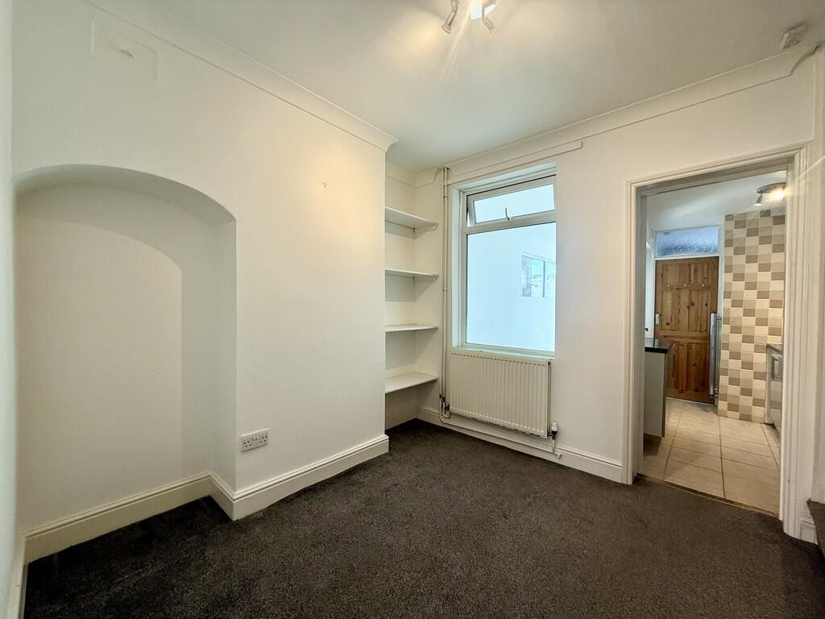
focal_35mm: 14
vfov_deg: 85.7
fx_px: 334
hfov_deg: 102.1
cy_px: 310
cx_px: 412
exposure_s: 1/100
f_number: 2.2
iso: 80
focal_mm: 2.22
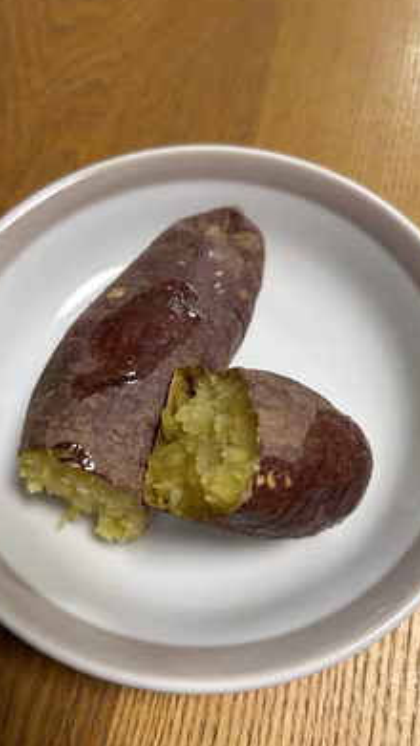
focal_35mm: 29
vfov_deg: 66.1
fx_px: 574
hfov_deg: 40.2
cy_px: 368
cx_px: 210
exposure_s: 1/120
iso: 100
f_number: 1.5
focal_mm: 5.7
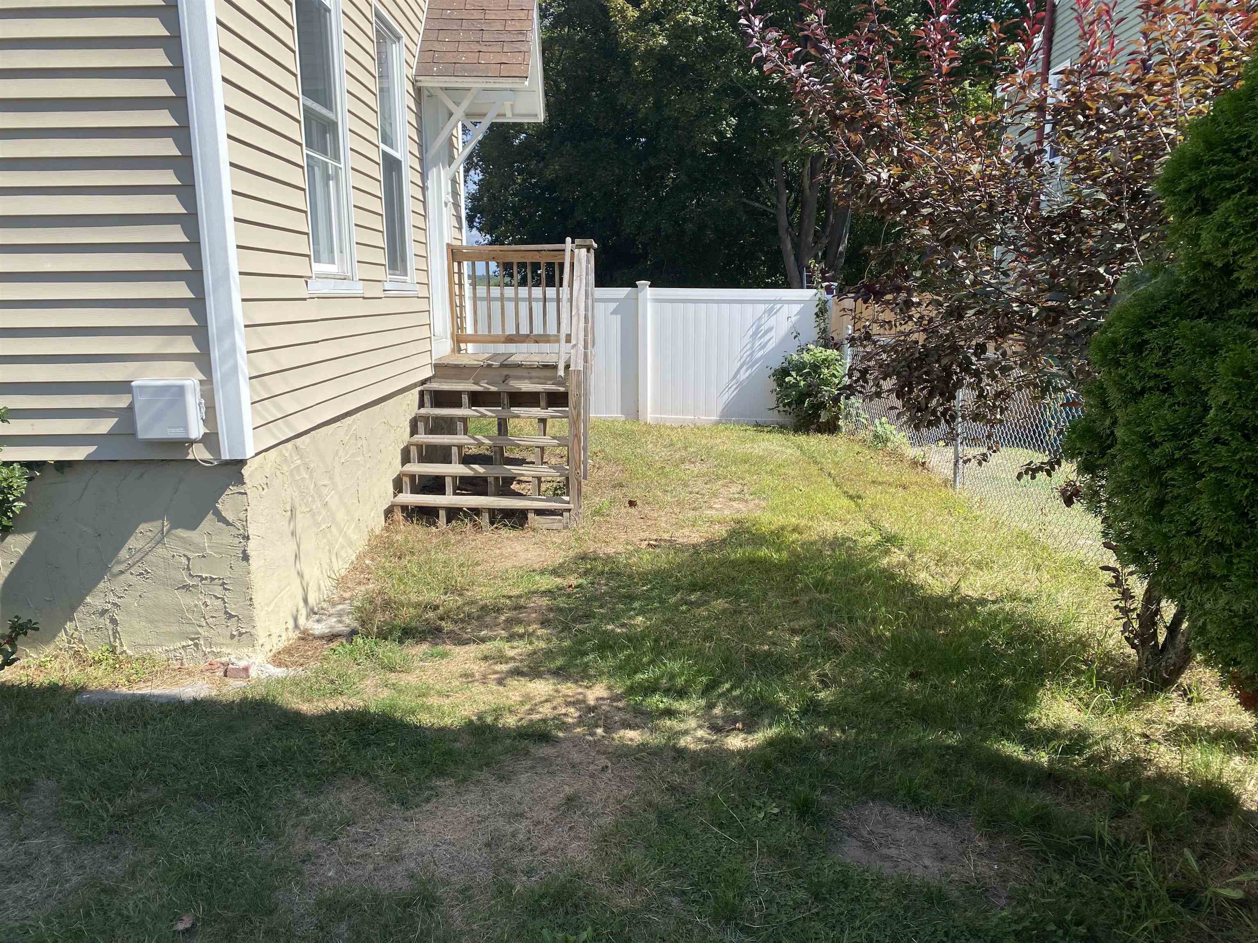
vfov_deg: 53.1
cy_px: 472
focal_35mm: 26
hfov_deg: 67.3
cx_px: 629
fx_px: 945
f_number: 1.8
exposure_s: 1/2141
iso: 32
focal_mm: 4.25
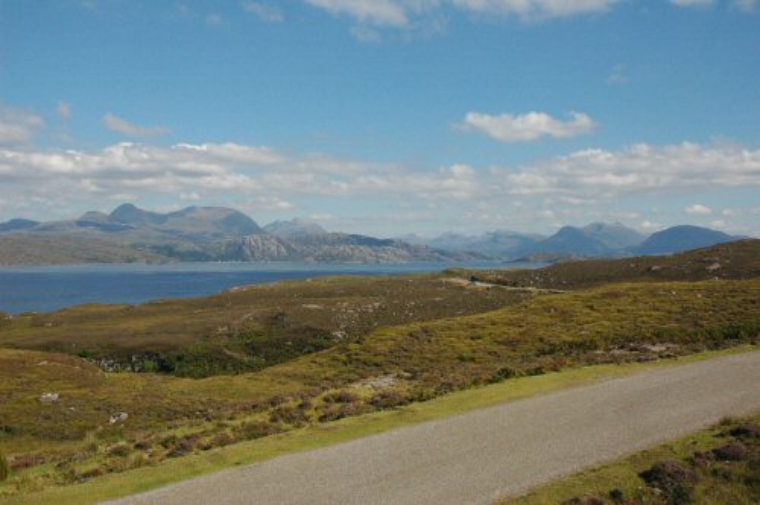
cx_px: 380
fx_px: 791
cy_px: 252
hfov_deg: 51.3
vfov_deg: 35.4
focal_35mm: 38
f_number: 13
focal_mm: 25
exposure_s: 1/1000
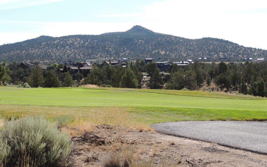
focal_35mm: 59
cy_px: 82
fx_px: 429
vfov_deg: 22.0
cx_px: 135
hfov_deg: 34.6
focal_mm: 9.8
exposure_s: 1/640
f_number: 3.7
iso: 100
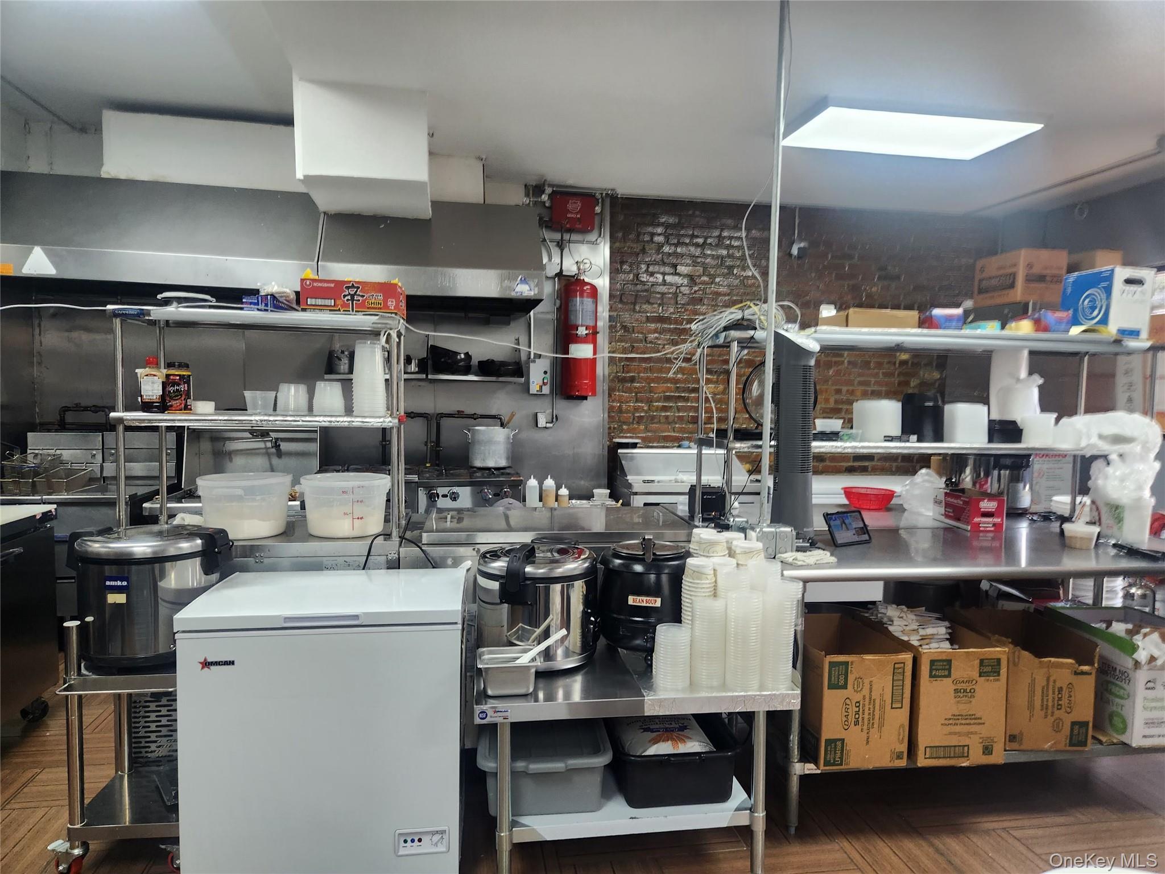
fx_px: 774
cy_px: 437
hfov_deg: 73.9
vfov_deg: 58.9
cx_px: 582
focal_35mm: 23
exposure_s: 1/120
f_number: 1.8
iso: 200
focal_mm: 5.4
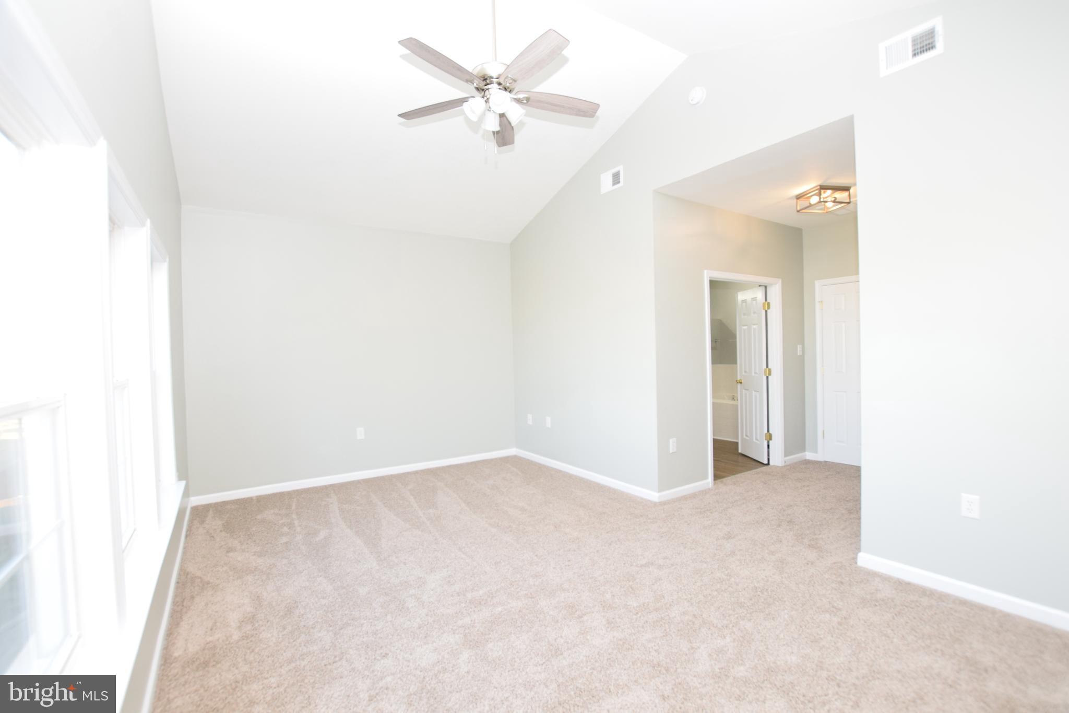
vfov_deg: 77.3
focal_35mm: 15
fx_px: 445
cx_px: 534
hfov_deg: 100.4
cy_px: 356
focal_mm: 10
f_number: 5.6
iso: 800
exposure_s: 1/125
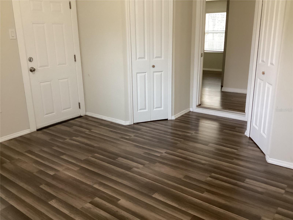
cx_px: 146
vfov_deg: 45.4
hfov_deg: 58.4
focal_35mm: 31
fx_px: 262
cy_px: 110
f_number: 2.4
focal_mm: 3.3
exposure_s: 1/40
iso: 320
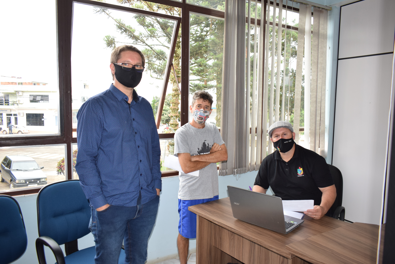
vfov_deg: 47.9
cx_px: 198
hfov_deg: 67.4
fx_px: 296
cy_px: 132
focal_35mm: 27
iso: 800
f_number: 5
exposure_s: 1/100
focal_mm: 18
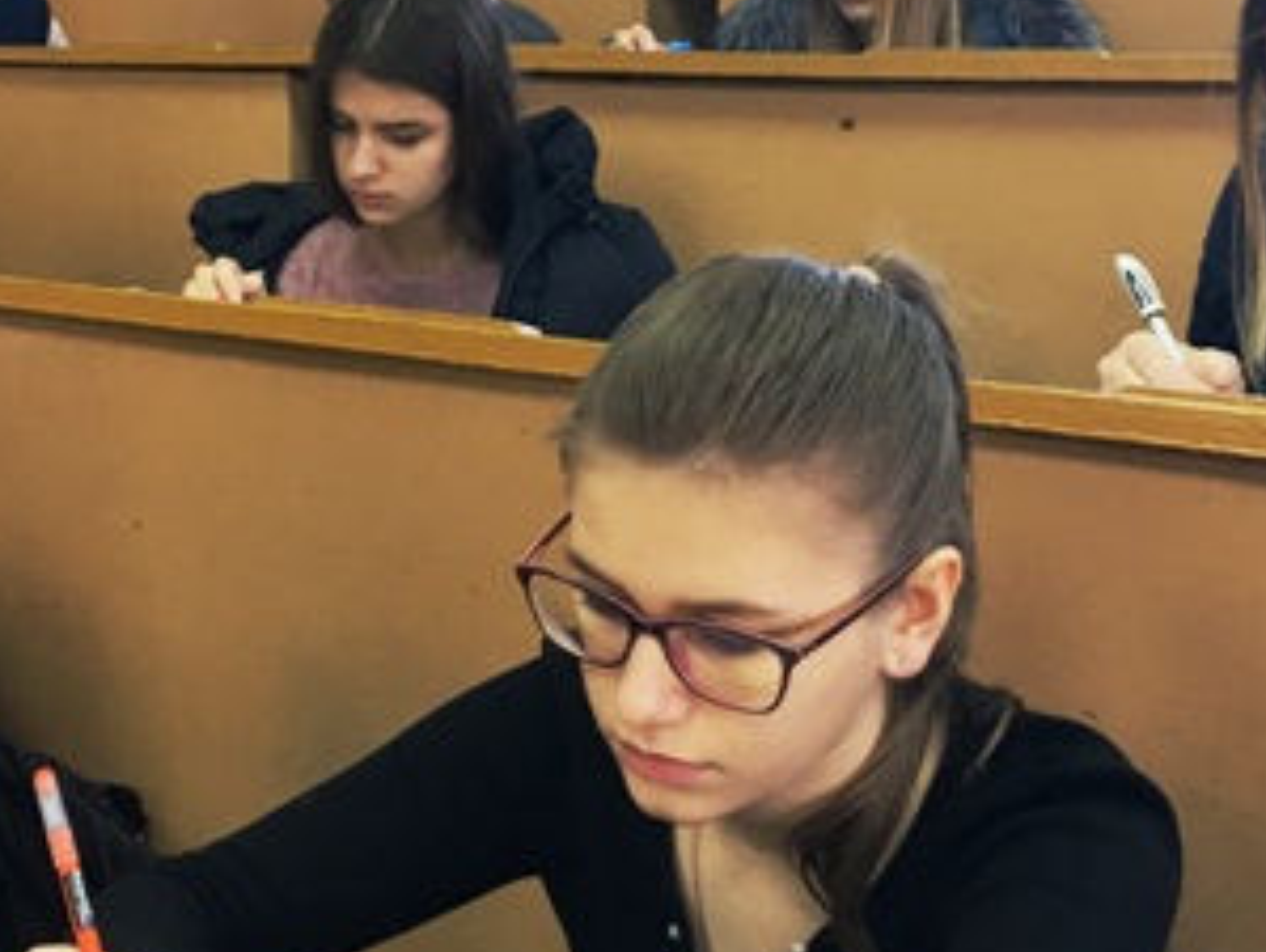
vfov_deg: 23.7
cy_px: 372
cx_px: 589
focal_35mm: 62
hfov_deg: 31.1
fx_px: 2270
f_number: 2.2
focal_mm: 4.15
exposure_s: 1/33
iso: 40
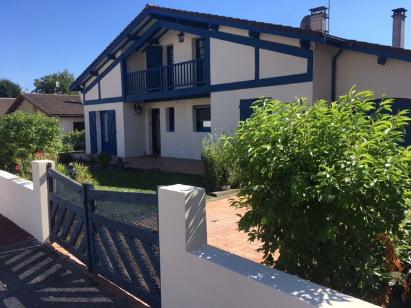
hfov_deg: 61.7
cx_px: 206
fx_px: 344
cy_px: 154
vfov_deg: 48.2
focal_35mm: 29
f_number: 2.2
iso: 25
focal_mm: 4.15
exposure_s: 1/1026
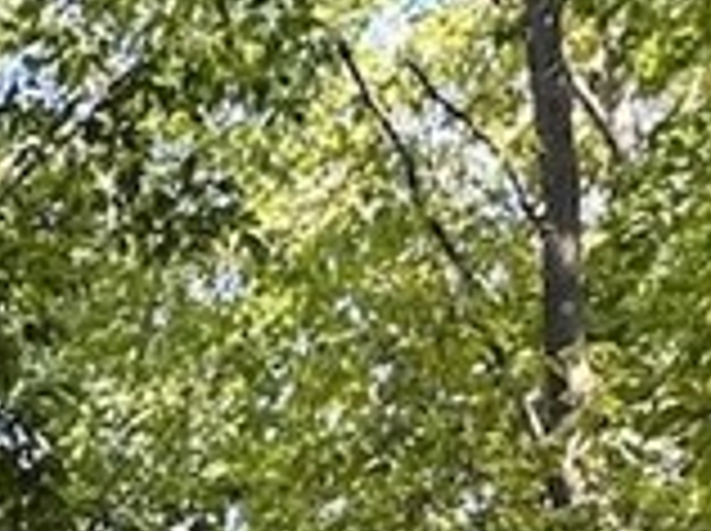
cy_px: 1188
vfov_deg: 13.1
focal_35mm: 91
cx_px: -450
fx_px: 1866
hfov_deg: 18.3
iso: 64
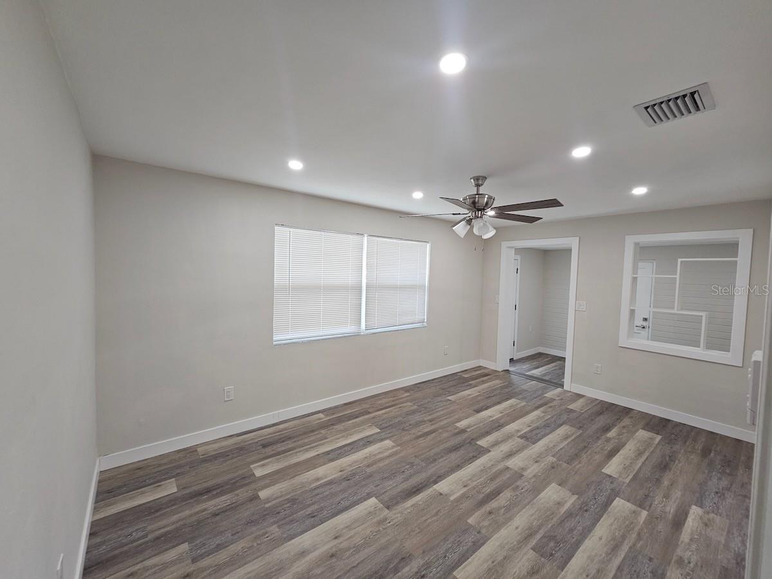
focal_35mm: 13
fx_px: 290
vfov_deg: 89.9
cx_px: 386
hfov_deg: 106.2
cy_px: 290
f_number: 2.2
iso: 160
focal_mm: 2.2
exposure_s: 1/60
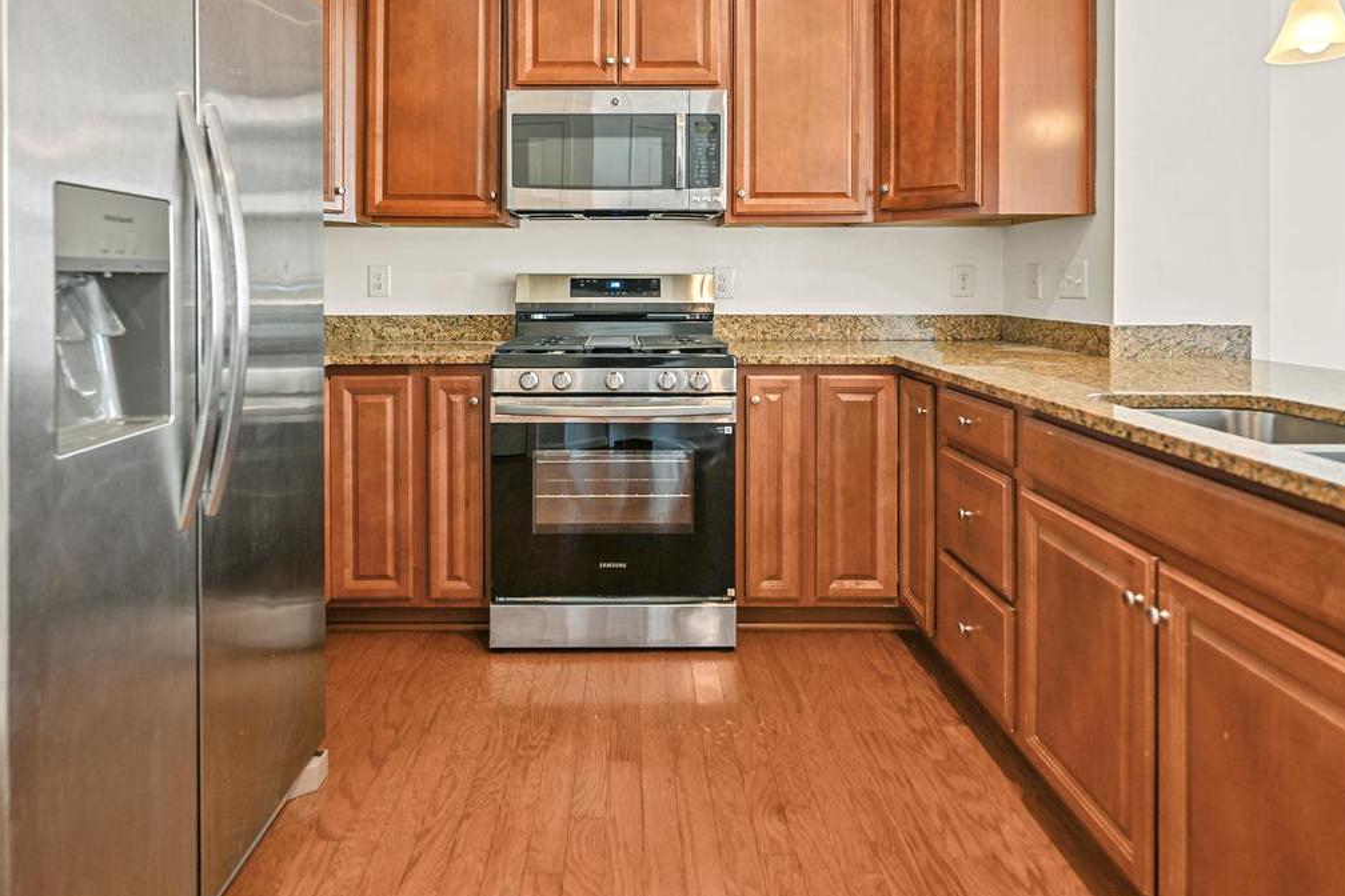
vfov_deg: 60.8
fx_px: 747
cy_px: 319
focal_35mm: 20
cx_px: 616
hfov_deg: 83.8
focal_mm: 14
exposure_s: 1/10
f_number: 3.5
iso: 100
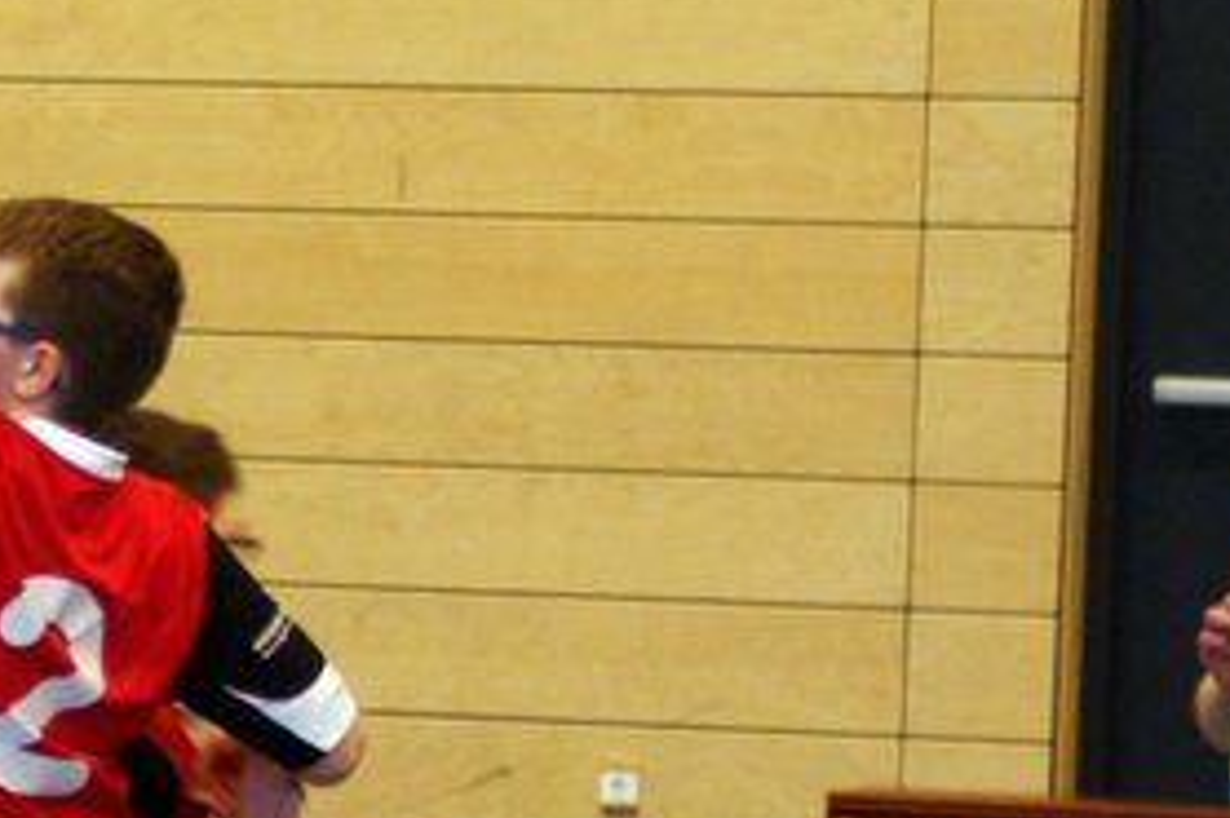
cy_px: 1026
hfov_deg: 6.9
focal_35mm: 291
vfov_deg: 4.7
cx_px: -788
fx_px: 9942
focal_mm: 45
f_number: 2.8
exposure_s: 1/125
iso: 400
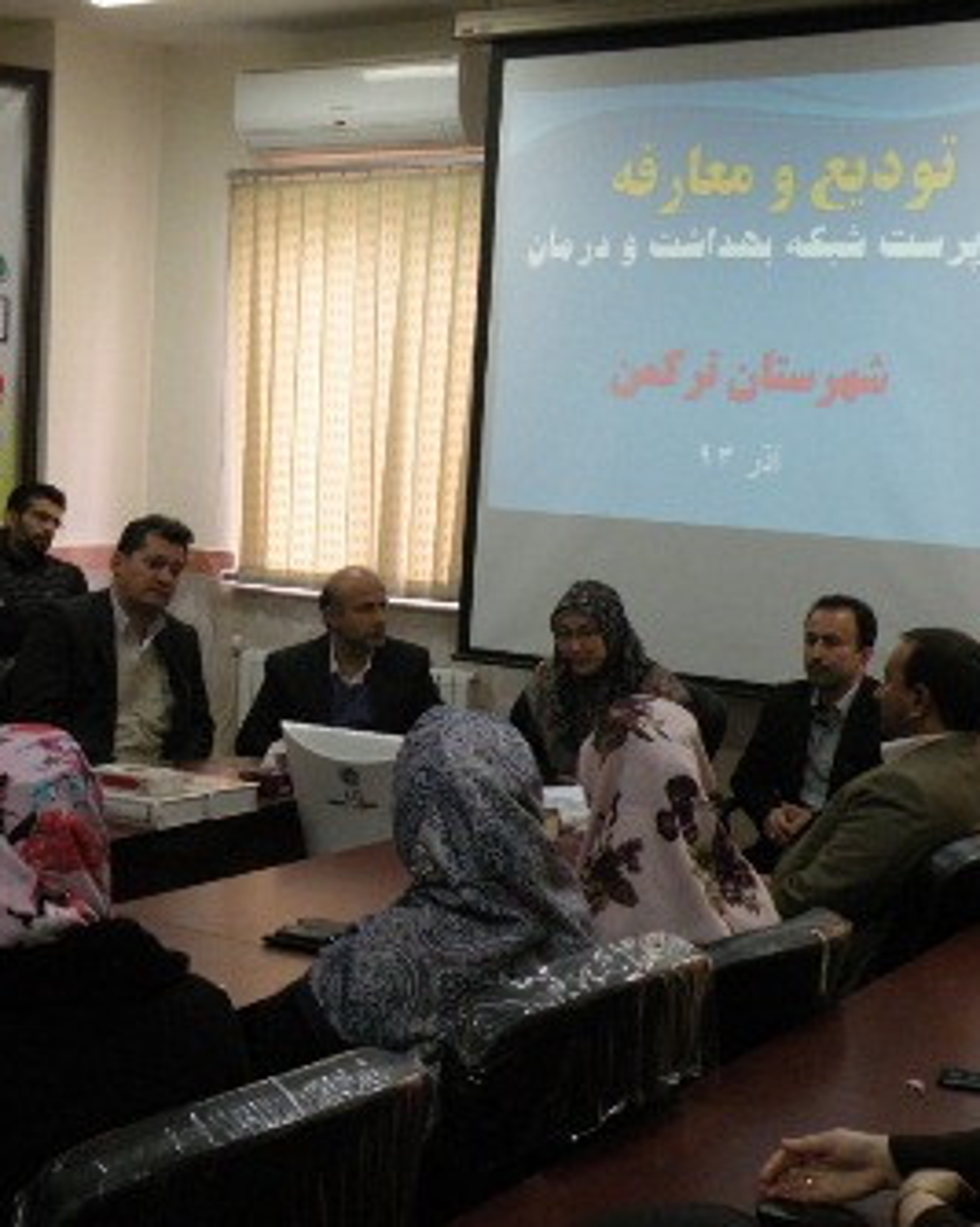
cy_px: 614
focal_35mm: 55
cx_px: 371
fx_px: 1995
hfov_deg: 27.5
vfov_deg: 34.2
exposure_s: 1/60
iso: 346
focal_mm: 7.4
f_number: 3.2
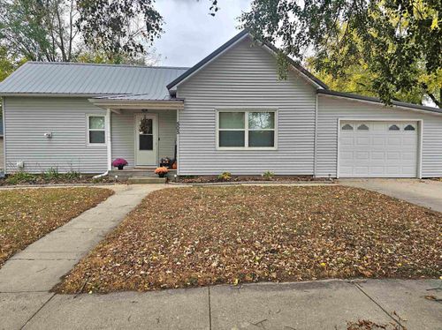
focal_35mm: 23
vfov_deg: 58.8
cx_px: 221
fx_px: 293
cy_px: 165
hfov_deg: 74.0
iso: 16
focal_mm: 6.3
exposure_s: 1/120
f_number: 1.7
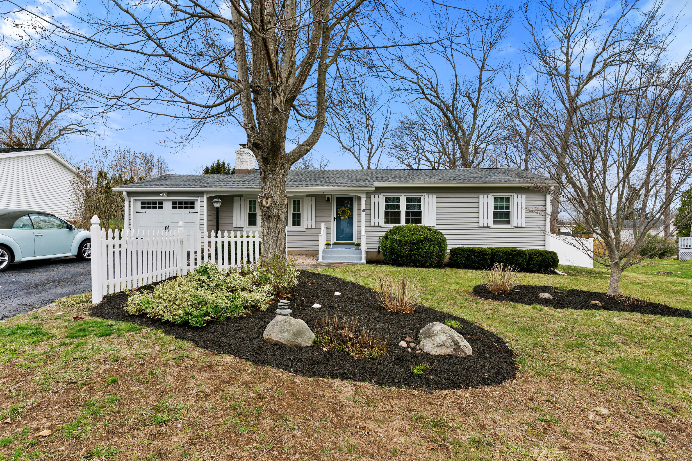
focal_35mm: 17
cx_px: 346
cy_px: 230
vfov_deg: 70.4
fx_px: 327
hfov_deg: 93.3
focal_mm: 17
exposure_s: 1/125
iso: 320
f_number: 8
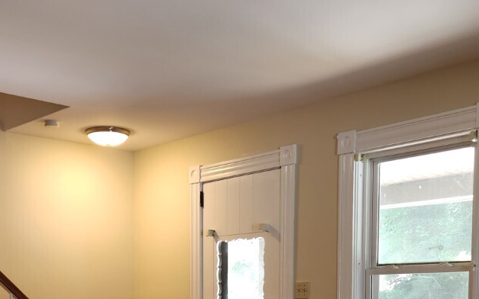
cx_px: 193
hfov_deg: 36.2
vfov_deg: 21.7
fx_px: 731
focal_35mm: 56
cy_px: 341
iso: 100
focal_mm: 5.4
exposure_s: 1/120
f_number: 1.8
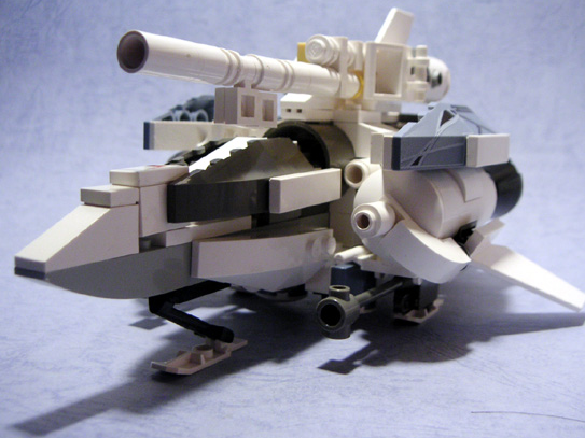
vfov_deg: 34.3
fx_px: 710
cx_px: 297
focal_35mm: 42
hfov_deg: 44.8
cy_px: 206
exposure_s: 1/20
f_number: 2.8
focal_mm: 6
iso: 100
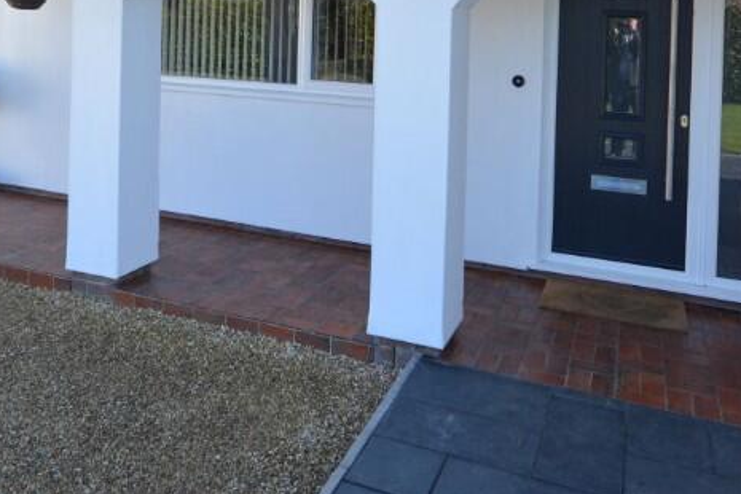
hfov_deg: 57.1
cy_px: 24
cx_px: 339
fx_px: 679
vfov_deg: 36.7
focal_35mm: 33
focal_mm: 10
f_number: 8
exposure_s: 1/250
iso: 400
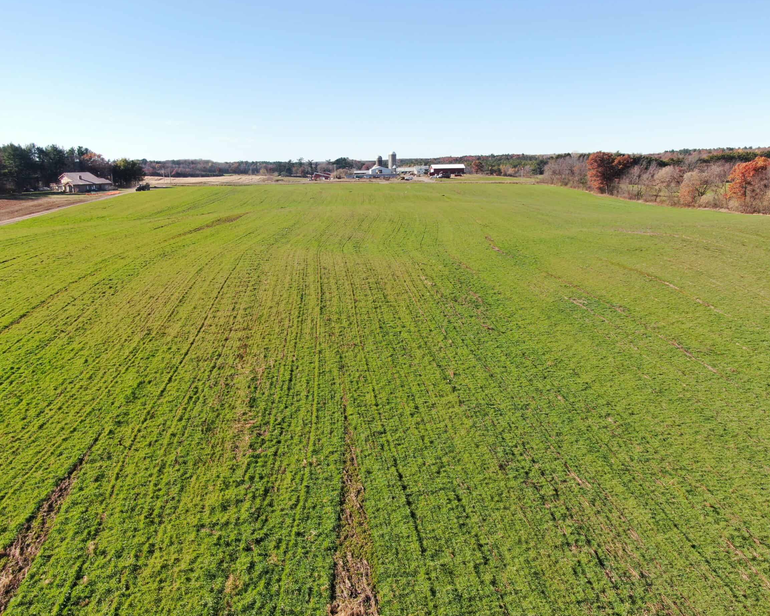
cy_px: 297
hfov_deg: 65.9
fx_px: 592
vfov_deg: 54.9
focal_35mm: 26
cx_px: 417
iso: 100
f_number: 2.8
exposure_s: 1/640
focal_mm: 4.39
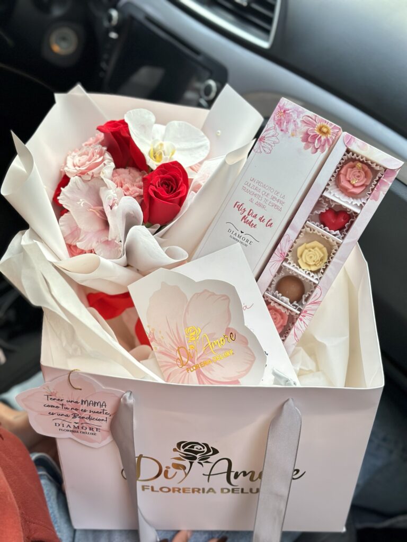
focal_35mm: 48
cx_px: 204
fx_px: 752
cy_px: 271
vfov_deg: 39.7
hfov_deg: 30.3
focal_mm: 6.86
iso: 80
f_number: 1.78
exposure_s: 1/173
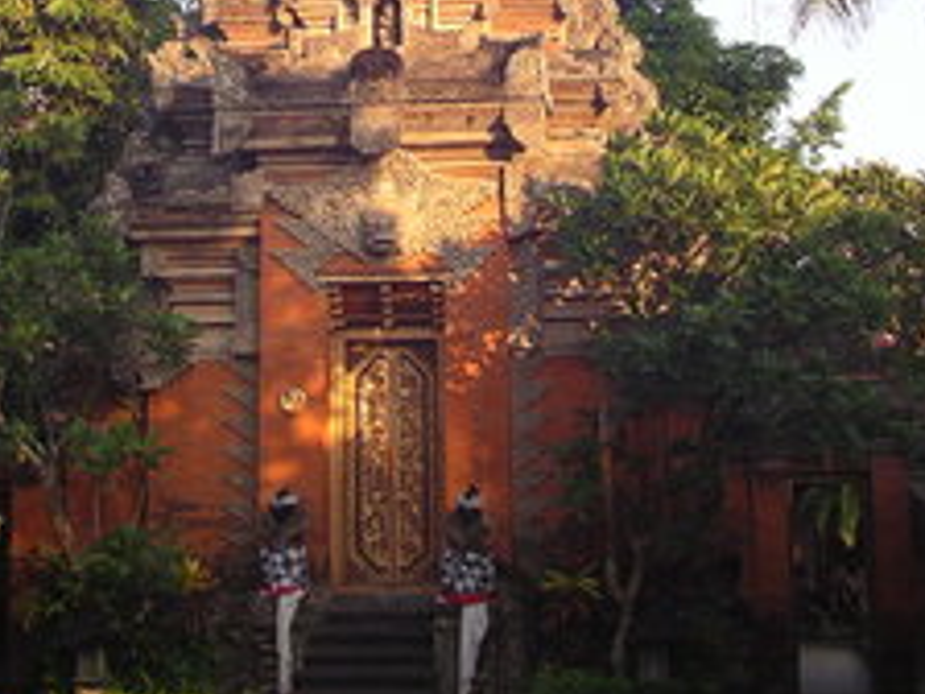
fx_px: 1977
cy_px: 116
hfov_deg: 26.3
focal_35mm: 74
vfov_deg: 19.6
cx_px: 479
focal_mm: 5.7
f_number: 2.8
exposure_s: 1/200
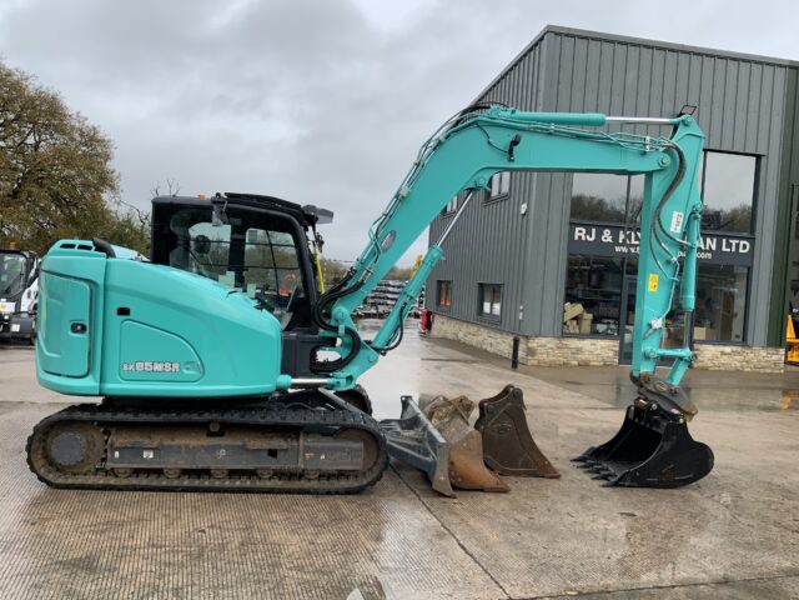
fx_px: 669
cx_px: 400
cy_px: 300
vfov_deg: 48.2
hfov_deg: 61.7
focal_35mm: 29
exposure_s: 1/674
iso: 16
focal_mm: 3
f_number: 1.8
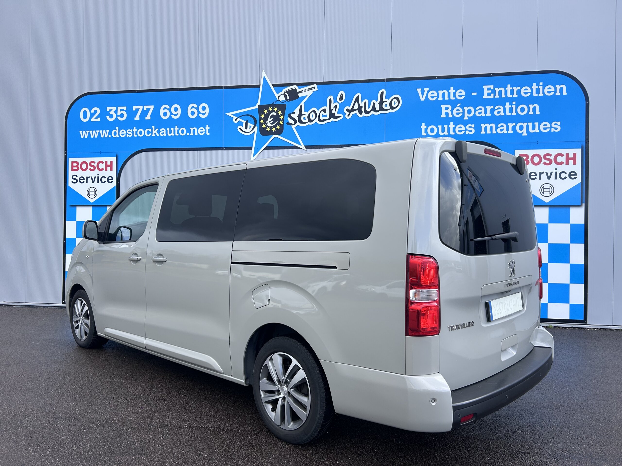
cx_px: 311
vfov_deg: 53.1
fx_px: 467
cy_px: 233
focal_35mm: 26
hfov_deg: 67.3
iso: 50
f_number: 1.5
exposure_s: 1/1147
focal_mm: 5.7
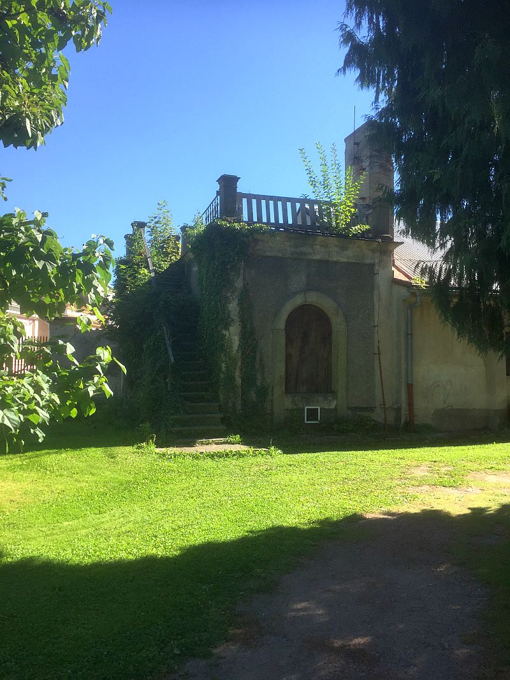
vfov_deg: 61.7
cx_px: 255
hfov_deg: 48.2
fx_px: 570
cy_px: 340
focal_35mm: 29
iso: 32
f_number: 2.2
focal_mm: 4.15
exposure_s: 1/942
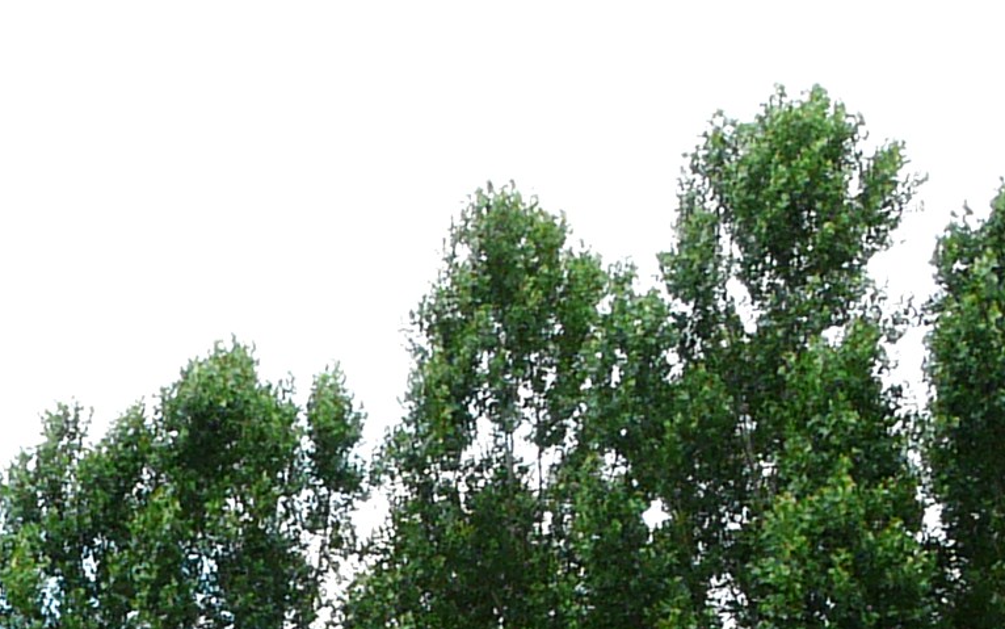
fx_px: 4328
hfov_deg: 13.1
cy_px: 910
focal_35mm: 158
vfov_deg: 8.2
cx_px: 41
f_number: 5
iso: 100
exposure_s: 1/200
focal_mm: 5.7
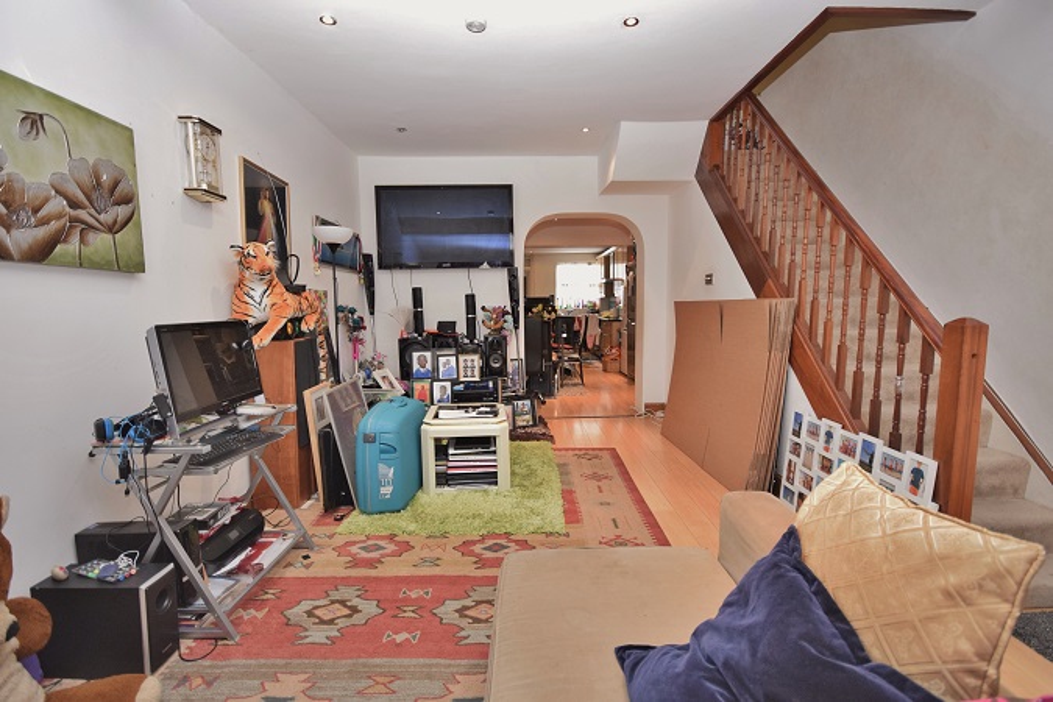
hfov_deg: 95.0
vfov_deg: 72.1
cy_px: 351
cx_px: 526
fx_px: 483
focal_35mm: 16
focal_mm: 11
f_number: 4.2
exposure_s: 1/60
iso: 2000
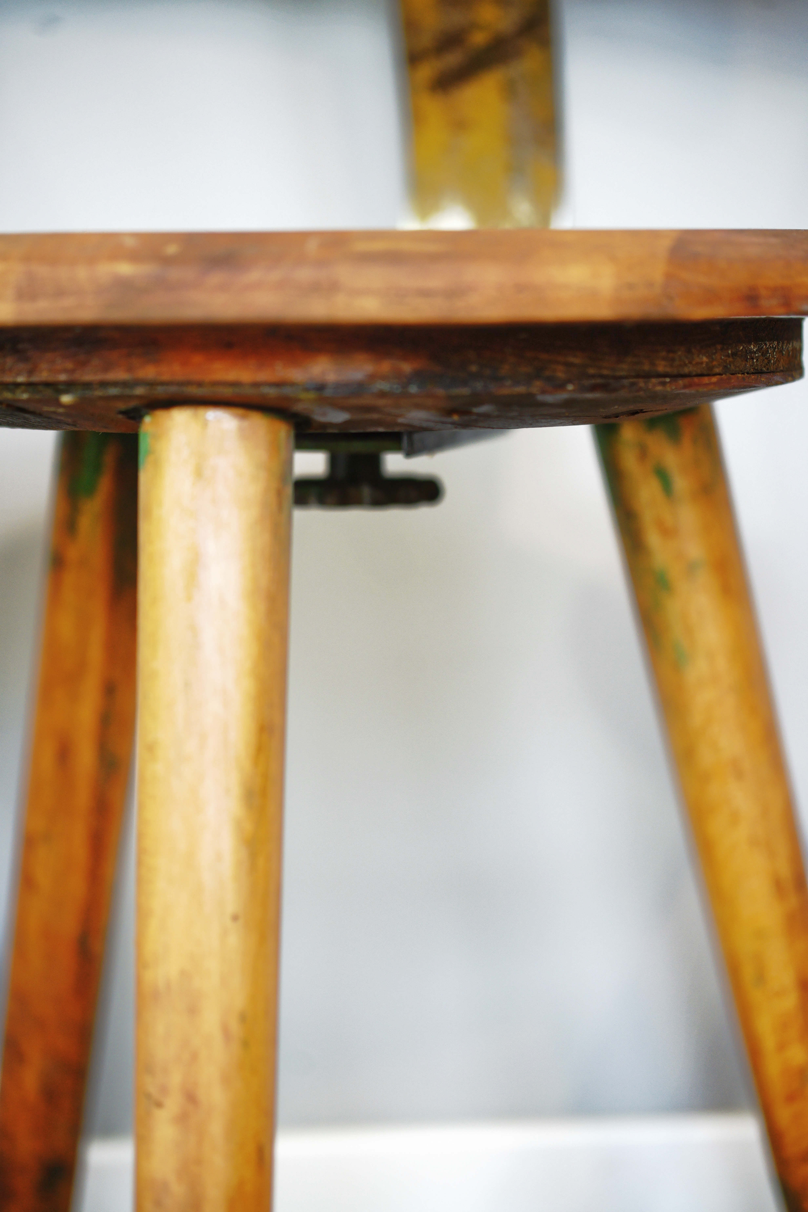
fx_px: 3030
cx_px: 404
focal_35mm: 90
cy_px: 606
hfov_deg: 15.2
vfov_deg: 22.6
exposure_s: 1/10
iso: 500
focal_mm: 90
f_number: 2.8
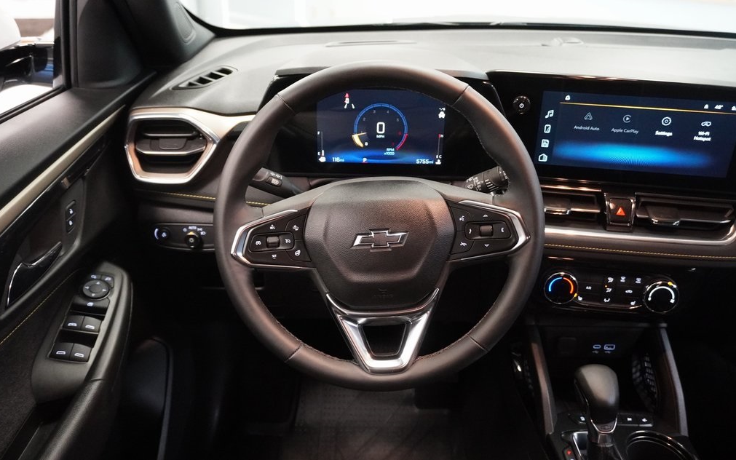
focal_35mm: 33
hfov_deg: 58.9
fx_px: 652
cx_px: 365
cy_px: 213
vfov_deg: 38.8
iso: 5000
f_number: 4
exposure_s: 1/40
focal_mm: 21
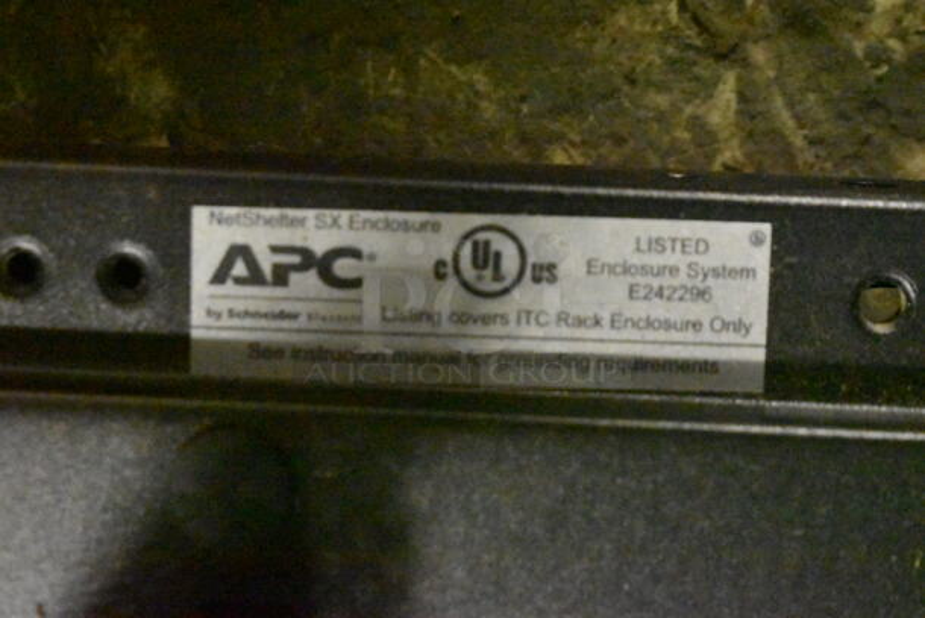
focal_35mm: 82
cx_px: 462
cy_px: 309
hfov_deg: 24.6
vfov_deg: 16.6
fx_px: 2122
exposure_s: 1/25
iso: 25600
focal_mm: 55
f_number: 5.6
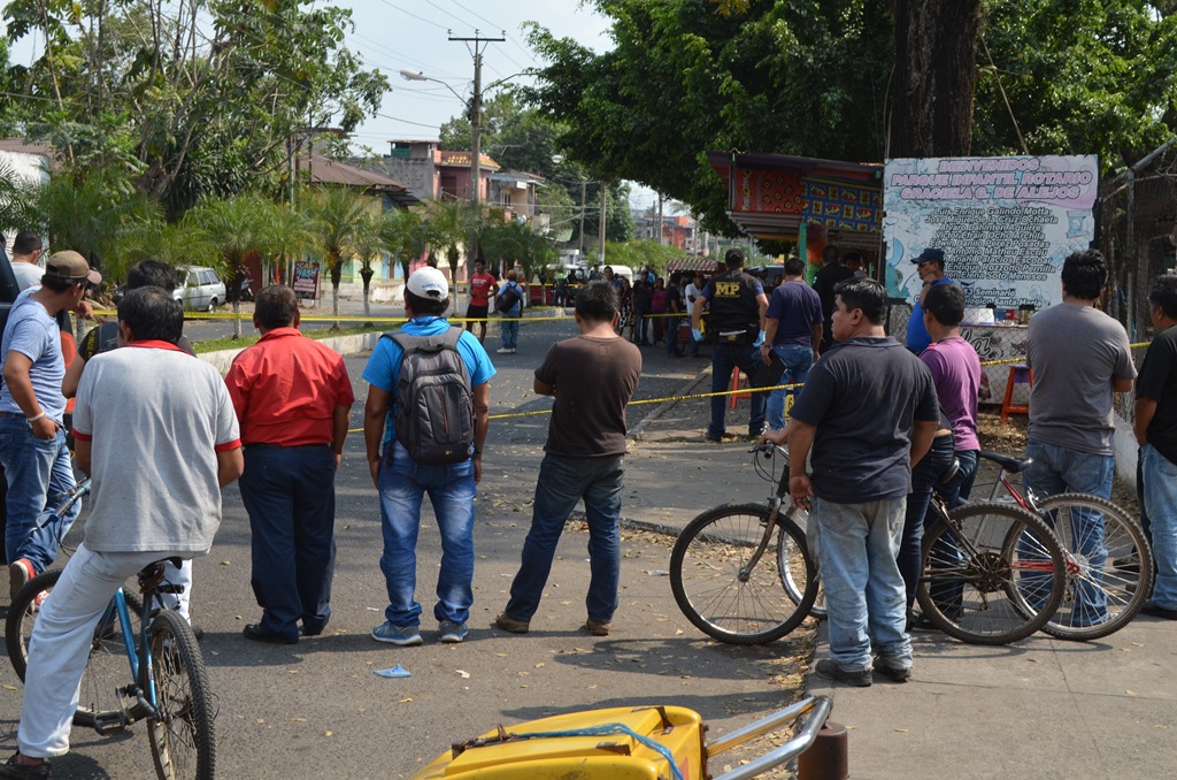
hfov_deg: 35.1
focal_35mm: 57
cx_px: 588
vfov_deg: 23.7
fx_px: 1860
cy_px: 390
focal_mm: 38
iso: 140
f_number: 8
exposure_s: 1/250
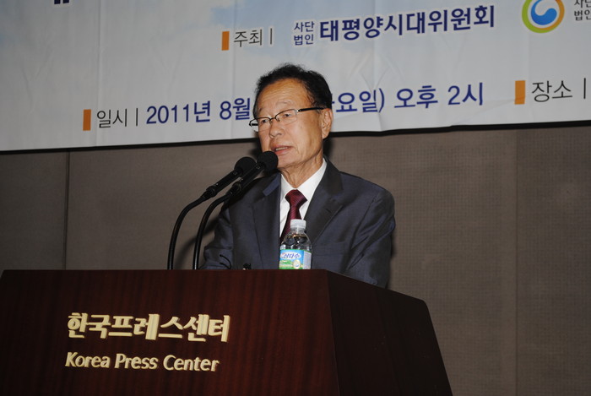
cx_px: 296
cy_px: 198
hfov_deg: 24.6
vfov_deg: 16.6
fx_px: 1356
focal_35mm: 82
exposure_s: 1/60
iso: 200
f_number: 5.6
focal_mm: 55
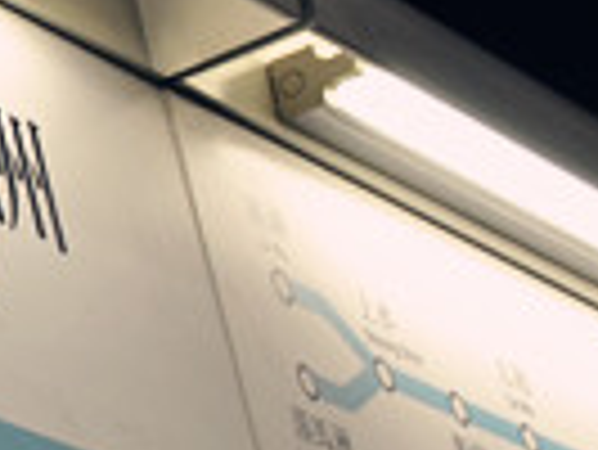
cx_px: -634
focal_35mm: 225
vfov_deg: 6.6
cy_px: 7
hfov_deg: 8.3
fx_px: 3890
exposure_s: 1/30
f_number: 4.2
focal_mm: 26
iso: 160
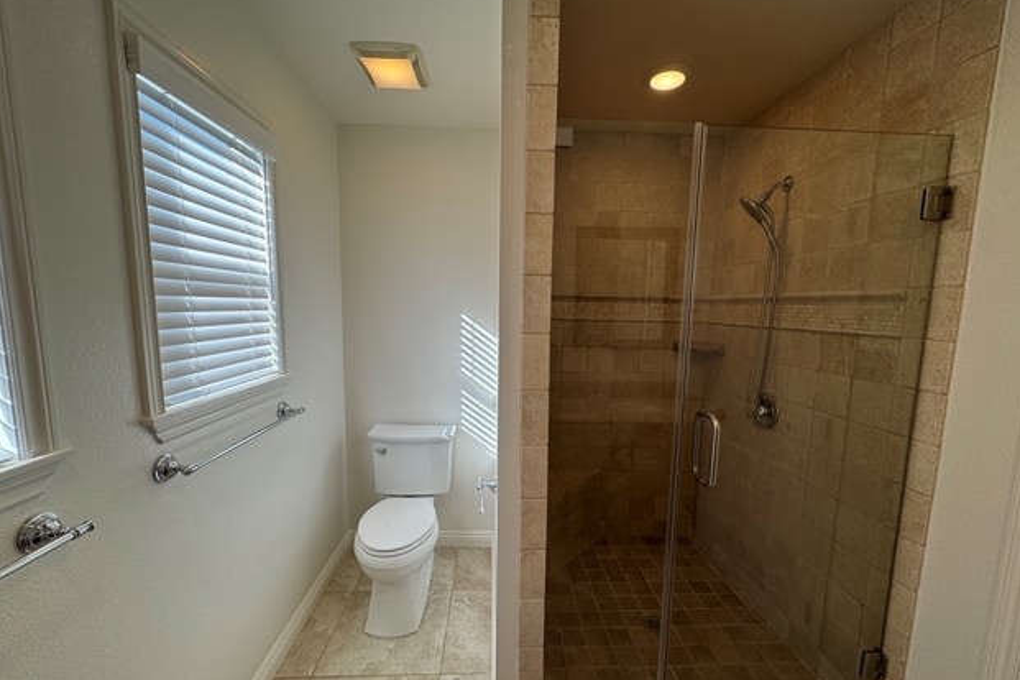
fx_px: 425
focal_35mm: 15
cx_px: 512
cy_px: 356
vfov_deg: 77.3
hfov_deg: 100.4
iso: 40
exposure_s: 1/123
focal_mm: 2.22
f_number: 2.2
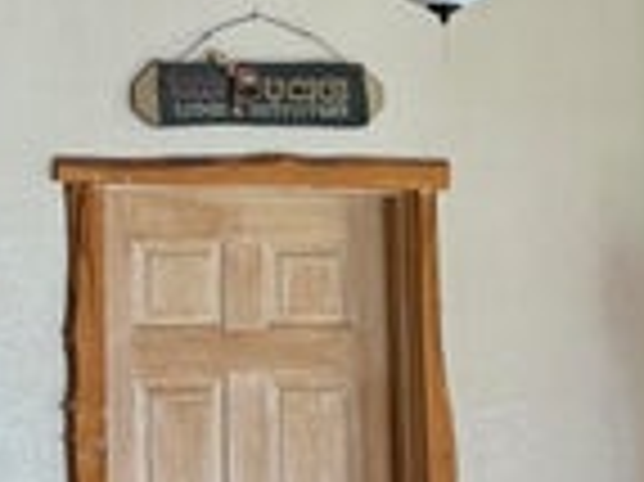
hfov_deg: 13.8
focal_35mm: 143
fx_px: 2658
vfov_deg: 10.1
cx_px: 250
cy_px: -153
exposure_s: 1/60
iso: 125
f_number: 1.78
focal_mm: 6.76
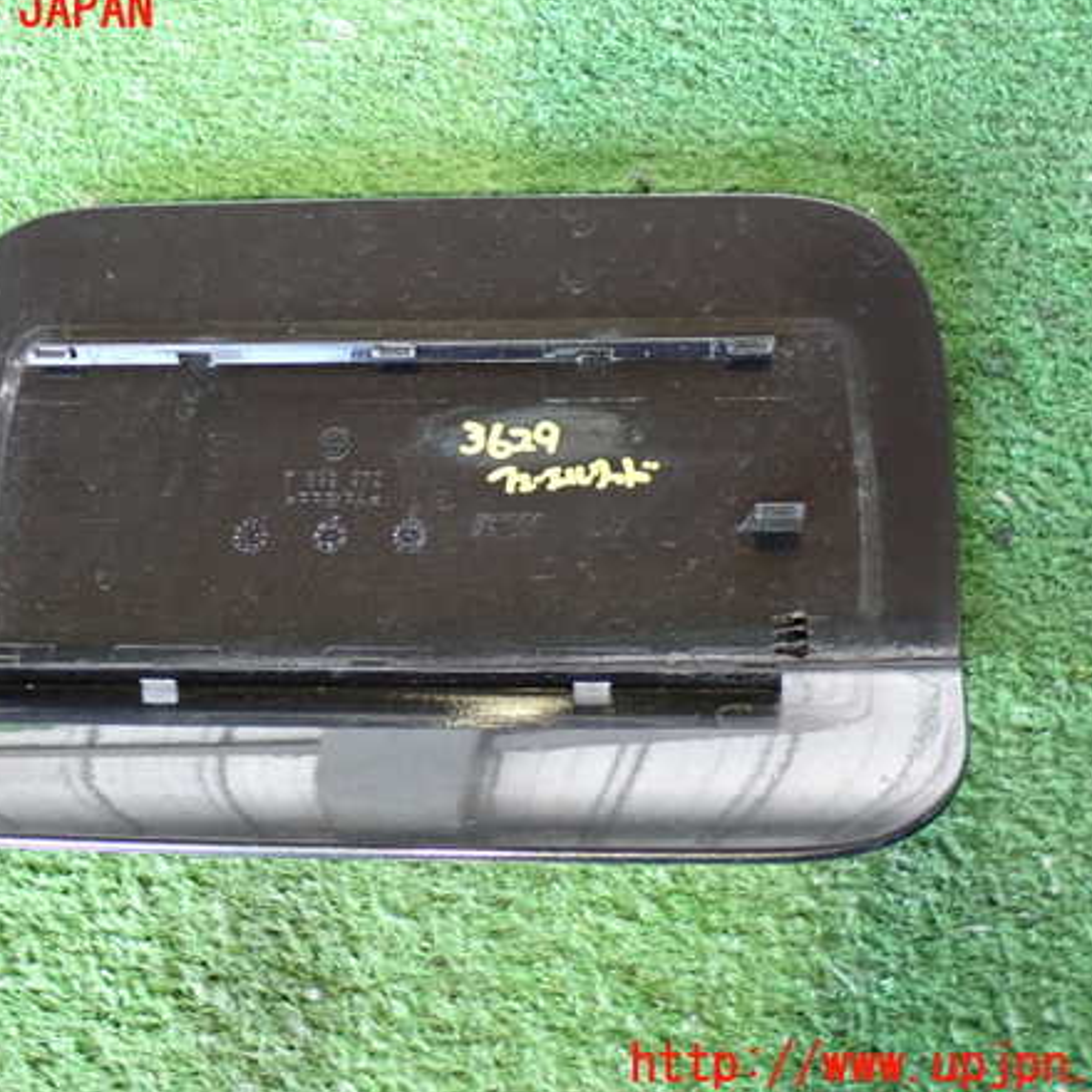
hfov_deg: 32.1
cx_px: 447
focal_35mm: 53
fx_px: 1892
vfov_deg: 32.2
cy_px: 539
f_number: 2.9
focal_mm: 7.84
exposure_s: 1/20
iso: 800
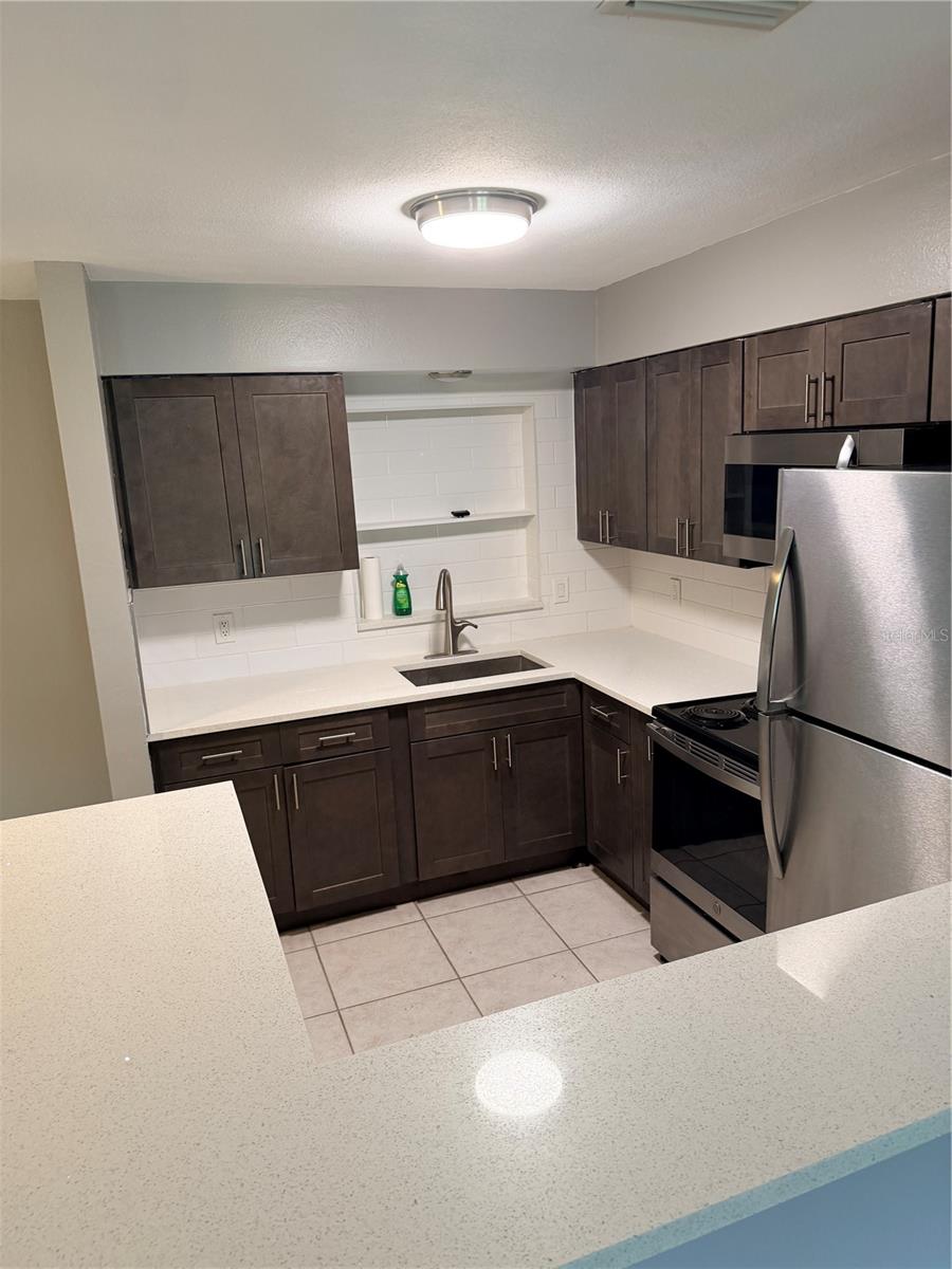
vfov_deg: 71.6
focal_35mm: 24
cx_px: 476
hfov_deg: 56.8
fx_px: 880
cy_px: 634
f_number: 1.78
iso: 200
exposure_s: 1/60
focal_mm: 6.76
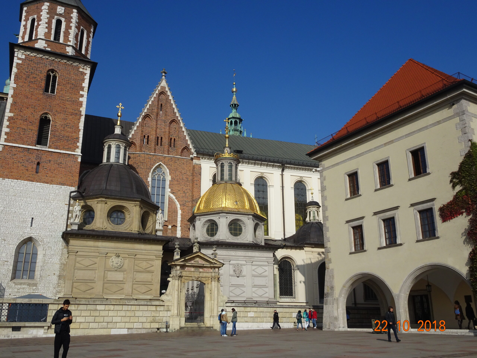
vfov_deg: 44.2
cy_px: 179
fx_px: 441
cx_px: 238
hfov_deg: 56.8
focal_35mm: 32
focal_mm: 5.43
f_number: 4
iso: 80
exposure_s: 1/1600
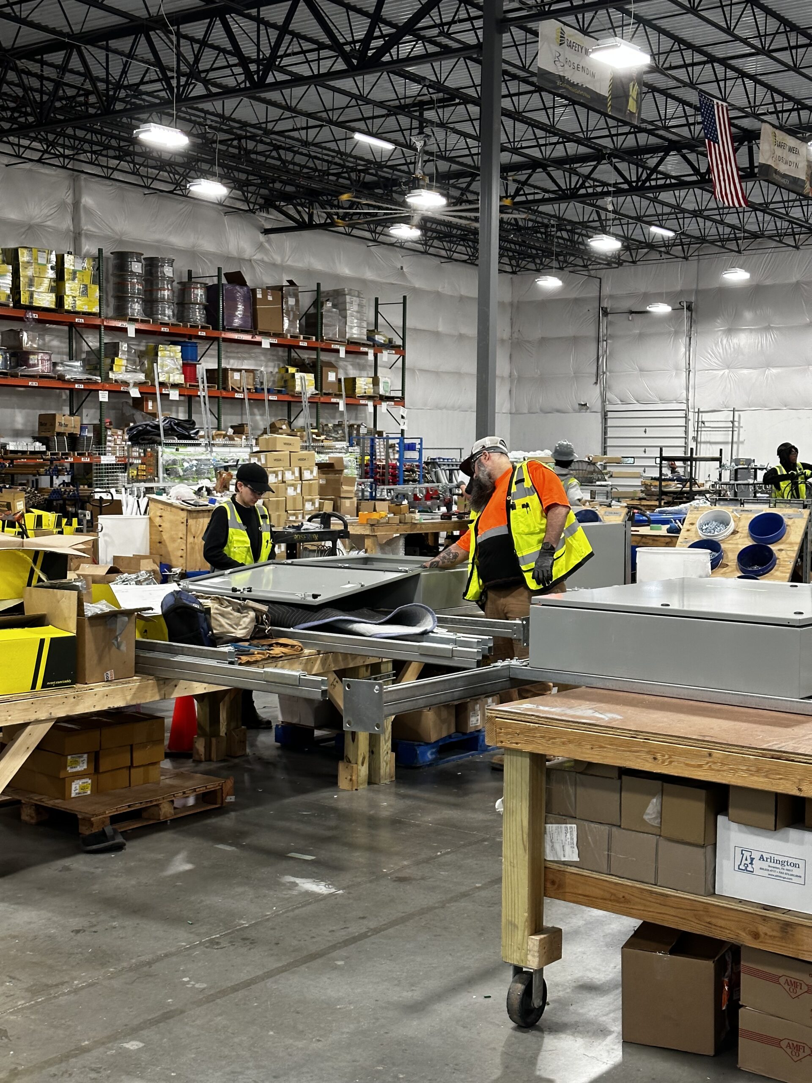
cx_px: 406
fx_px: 1501
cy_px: 542
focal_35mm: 48
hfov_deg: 30.3
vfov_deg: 39.7
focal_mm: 6.86
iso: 160
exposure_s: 1/60
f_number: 1.78
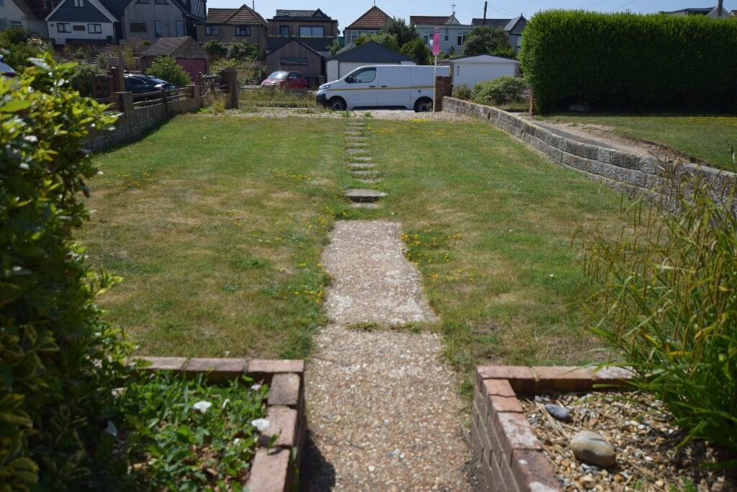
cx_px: 368
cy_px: 246
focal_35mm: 30
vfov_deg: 43.6
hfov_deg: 61.9
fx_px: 614
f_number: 3.5
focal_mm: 20
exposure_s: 1/3200
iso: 200
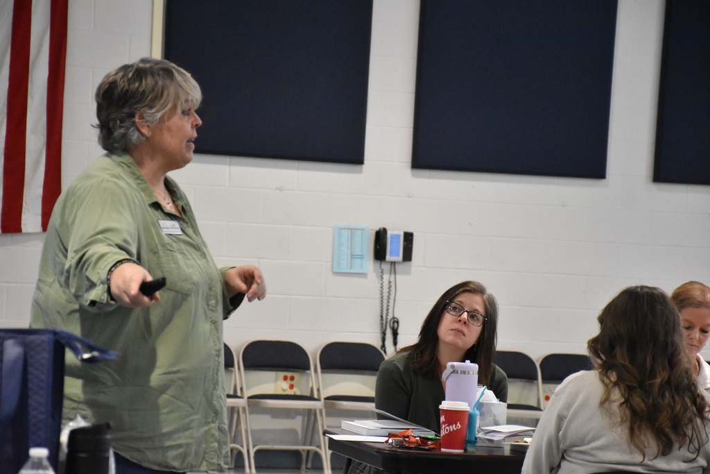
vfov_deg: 10.2
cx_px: 355
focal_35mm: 135
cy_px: 237
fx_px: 2663
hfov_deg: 15.2
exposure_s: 1/320
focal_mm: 90
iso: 6400
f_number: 5.3
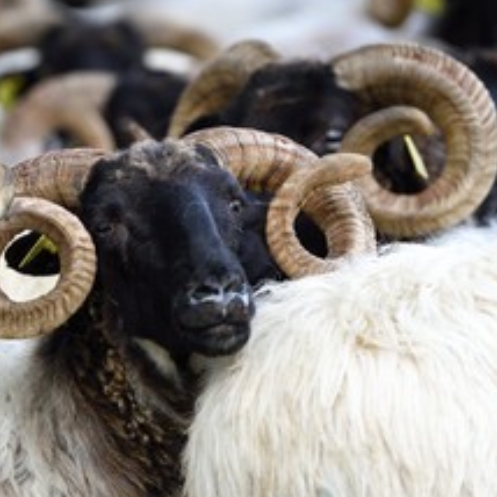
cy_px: 274
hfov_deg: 5.3
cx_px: 12
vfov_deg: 5.3
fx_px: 5409
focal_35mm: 333
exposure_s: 1/200
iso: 400
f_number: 4
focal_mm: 200
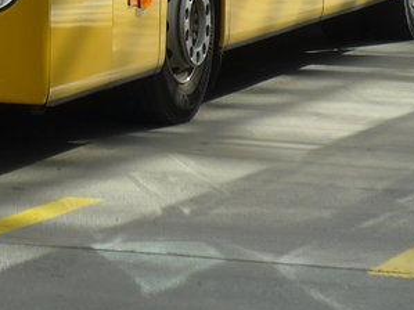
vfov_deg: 5.8
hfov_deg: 7.9
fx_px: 2977
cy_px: -292
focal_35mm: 249
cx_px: -22
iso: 80
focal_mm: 12.7
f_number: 3.7
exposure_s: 1/500
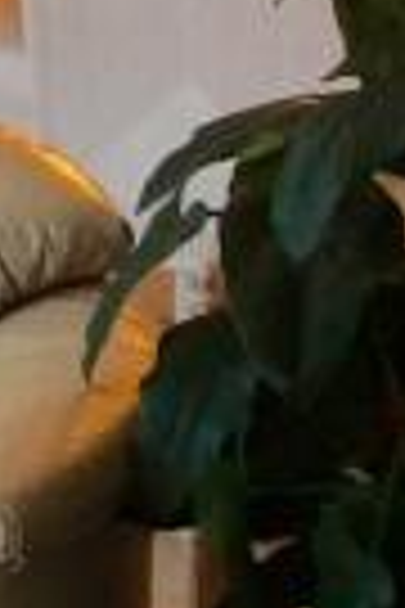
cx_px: -1804
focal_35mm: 228
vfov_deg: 8.7
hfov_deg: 4.7
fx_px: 3847
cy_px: -504
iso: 40
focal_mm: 4.15
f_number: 2.2
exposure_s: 1/60
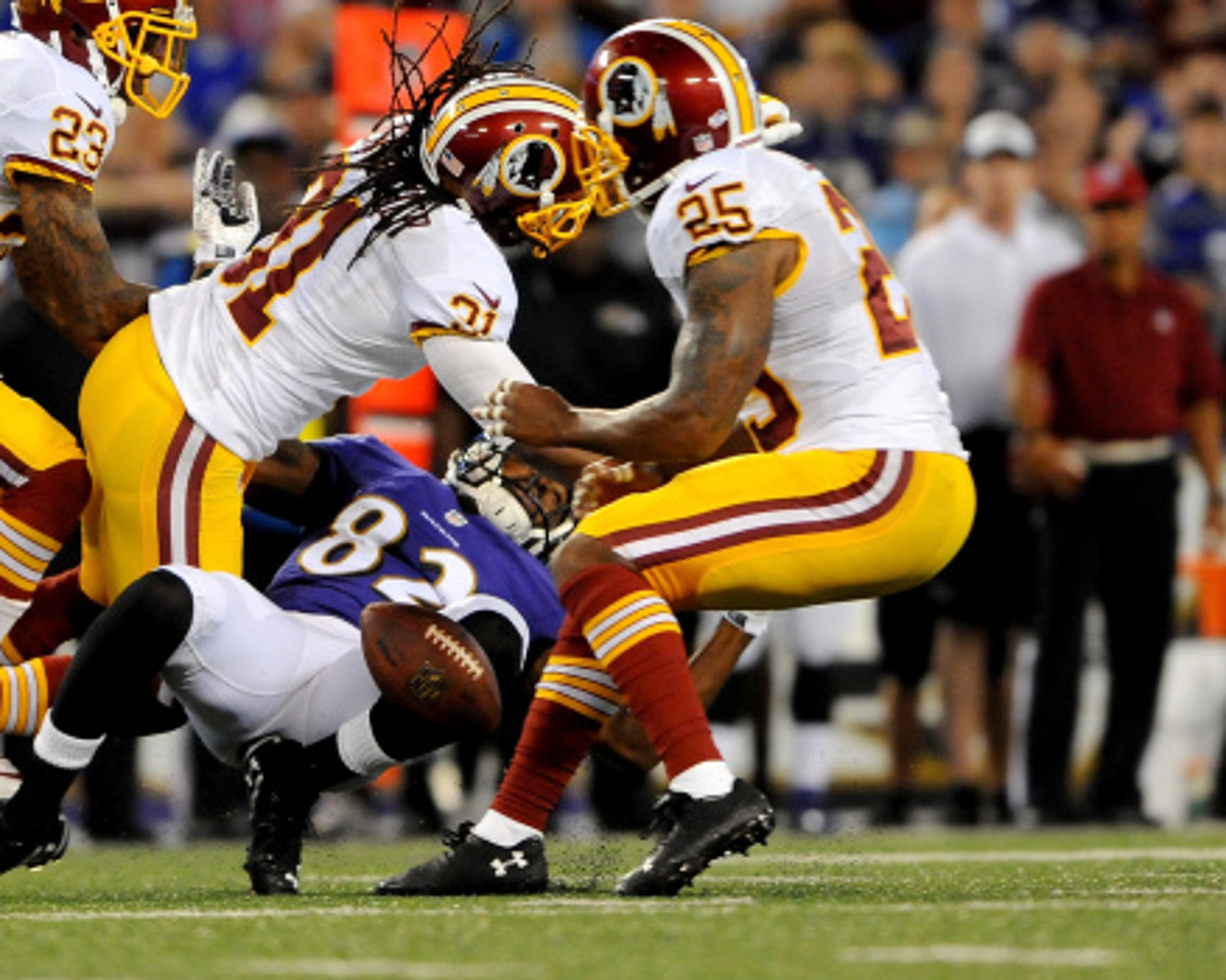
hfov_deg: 3.6
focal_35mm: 534
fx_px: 19367
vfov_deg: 2.9
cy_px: 475
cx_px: 420
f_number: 4
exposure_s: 1/1000
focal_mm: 420
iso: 4000
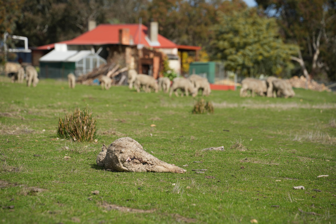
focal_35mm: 150
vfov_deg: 9.1
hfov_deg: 13.7
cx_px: 168
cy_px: 112
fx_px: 1400
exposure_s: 1/800
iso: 100
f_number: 4.5
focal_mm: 150
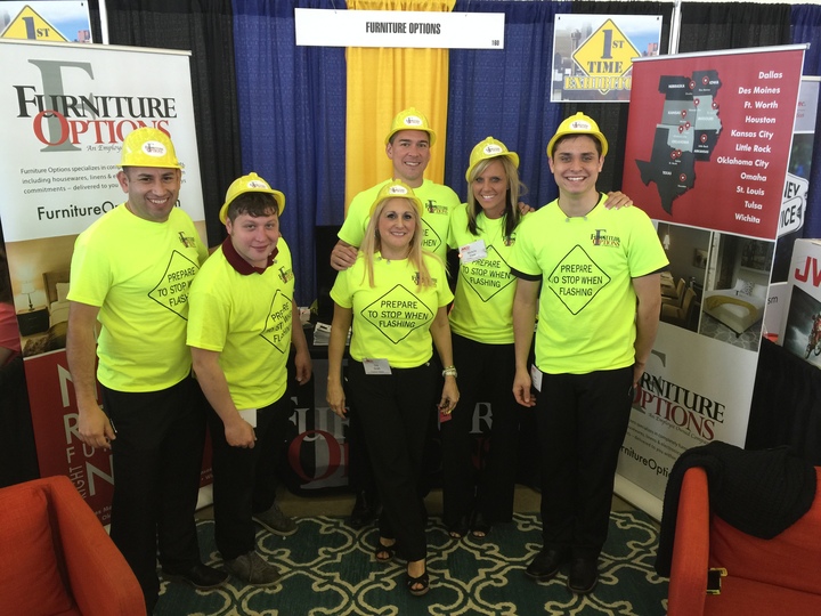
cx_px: 410
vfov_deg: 48.2
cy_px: 308
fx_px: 688
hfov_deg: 61.7
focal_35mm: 29
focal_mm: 4.15
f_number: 2.2
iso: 40
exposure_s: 1/15
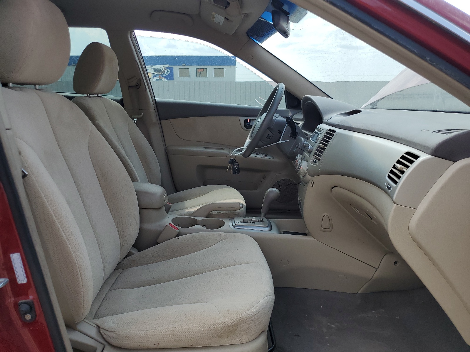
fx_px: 353
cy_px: 176
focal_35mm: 26
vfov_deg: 53.1
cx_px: 235
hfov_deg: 67.3
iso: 50
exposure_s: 1/1429
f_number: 1.5
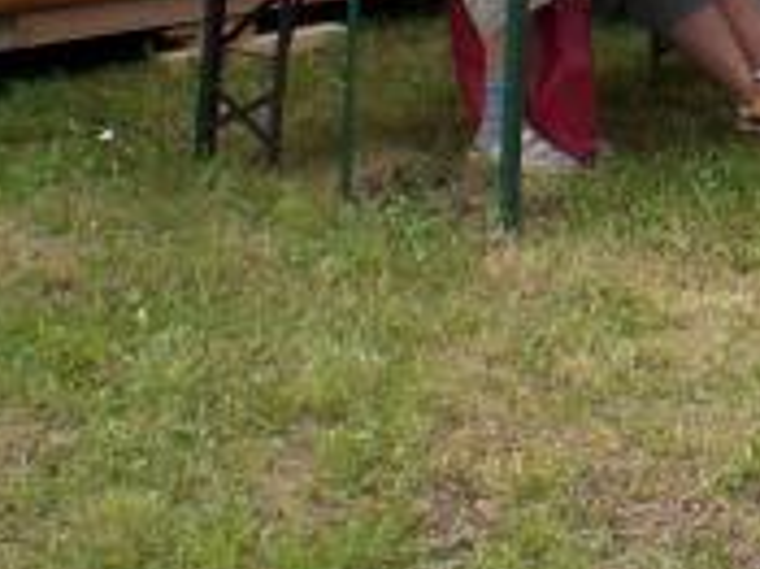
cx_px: 1216
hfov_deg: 13.2
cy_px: -334
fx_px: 3050
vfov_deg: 10.2
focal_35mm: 139
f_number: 4.4
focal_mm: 6.3
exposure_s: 1/200
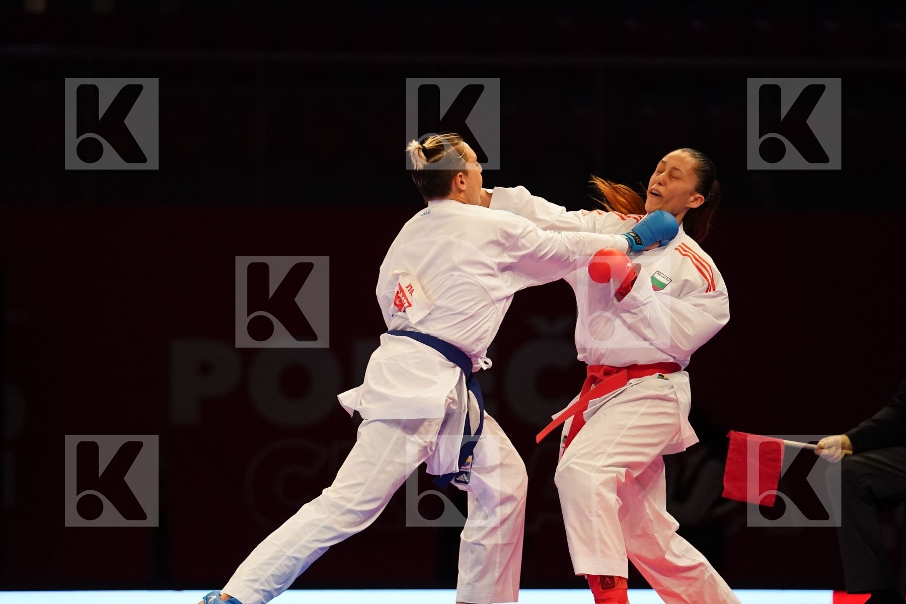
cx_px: 453
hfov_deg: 9.4
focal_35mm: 220
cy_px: 302
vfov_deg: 6.2
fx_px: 5536
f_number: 2.8
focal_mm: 147
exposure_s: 1/1000
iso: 3200
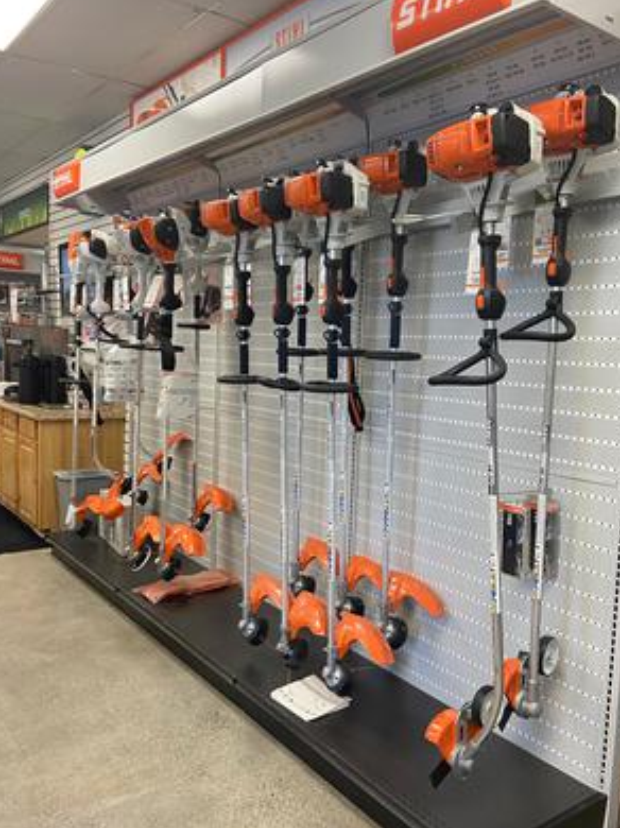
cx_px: 311
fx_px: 717
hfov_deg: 46.8
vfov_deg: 60.0
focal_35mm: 30
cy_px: 422
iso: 100
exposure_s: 1/60
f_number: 1.8
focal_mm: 4.25
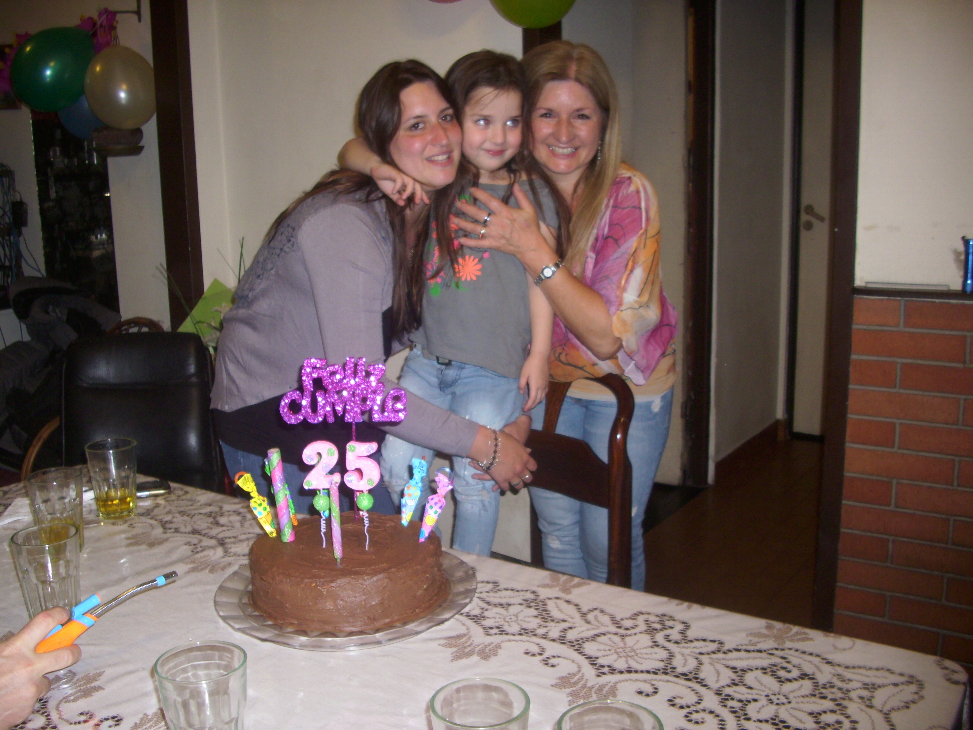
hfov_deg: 58.4
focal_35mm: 31
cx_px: 486
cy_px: 365
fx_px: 871
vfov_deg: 45.4
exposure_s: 1/30
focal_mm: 6.2
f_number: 2.8
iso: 100
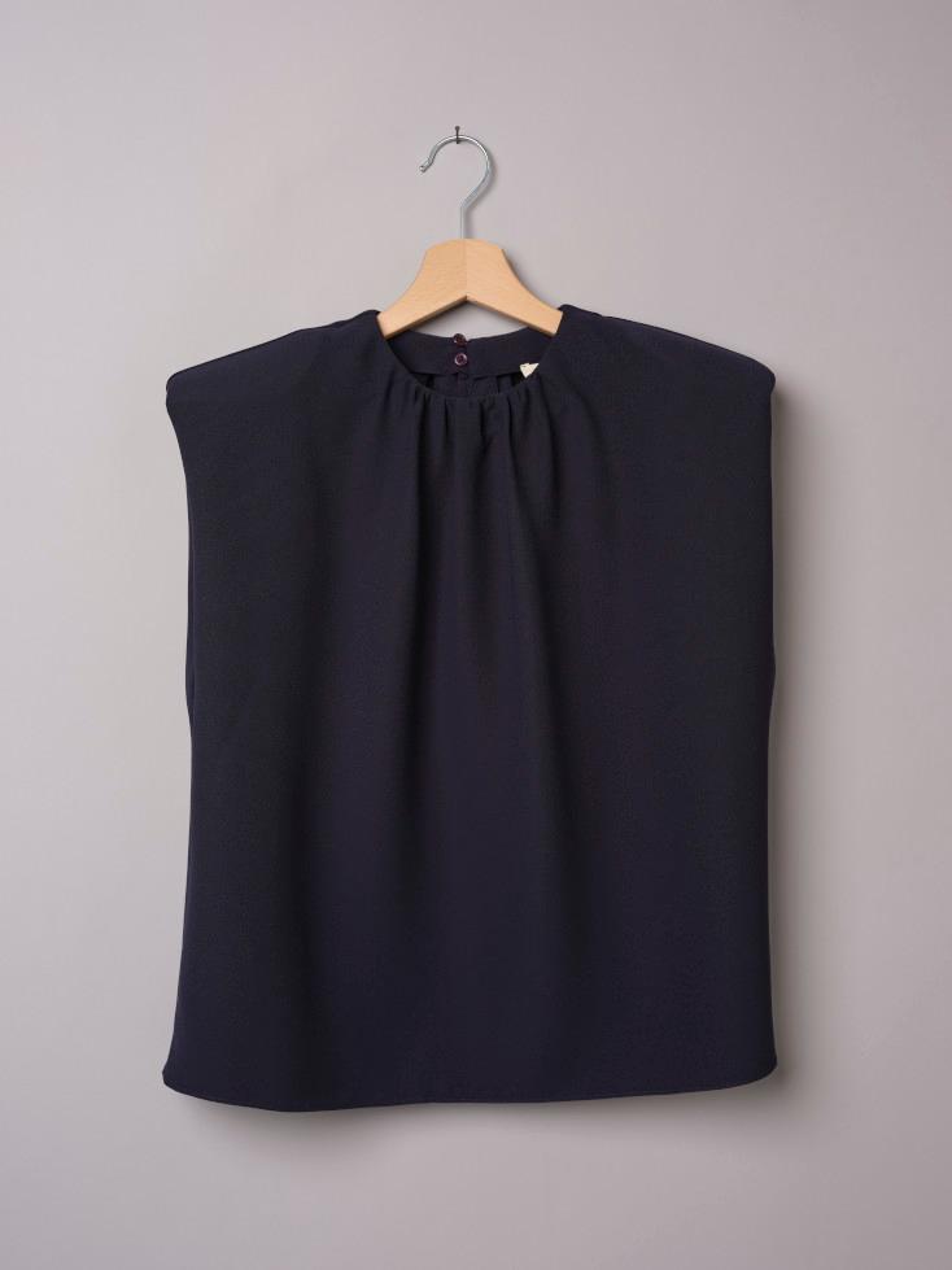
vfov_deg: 38.2
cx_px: 476
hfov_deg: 29.1
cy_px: 635
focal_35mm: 50
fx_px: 1834
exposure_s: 1/125
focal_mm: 63
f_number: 8
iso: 100
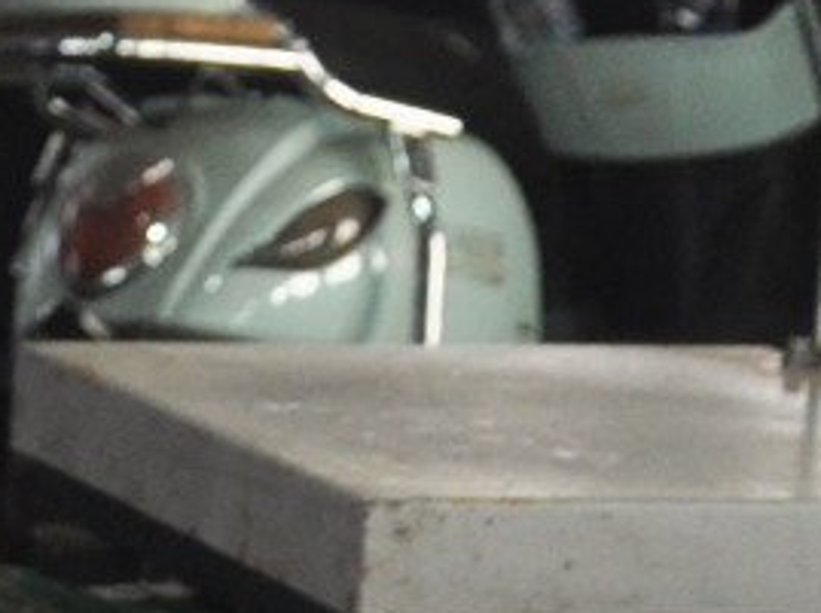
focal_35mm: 207
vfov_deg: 7.1
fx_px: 4903
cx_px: -1553
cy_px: -64
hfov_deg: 8.3
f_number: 3.5
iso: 400
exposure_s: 1/125
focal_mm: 18
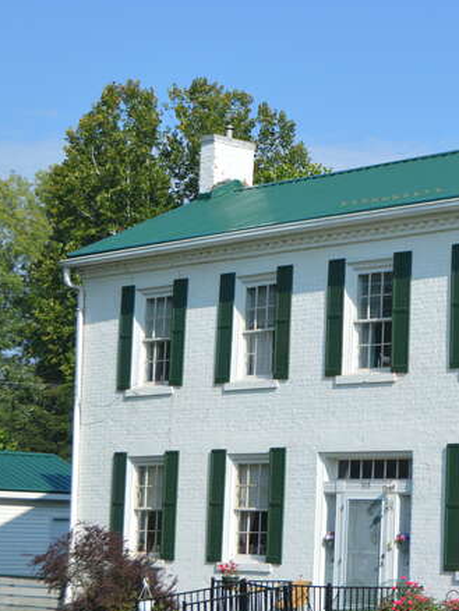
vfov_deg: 19.6
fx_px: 1766
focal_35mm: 100
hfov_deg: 14.4
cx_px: 526
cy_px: 322
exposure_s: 1/320
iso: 100
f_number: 9
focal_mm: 38
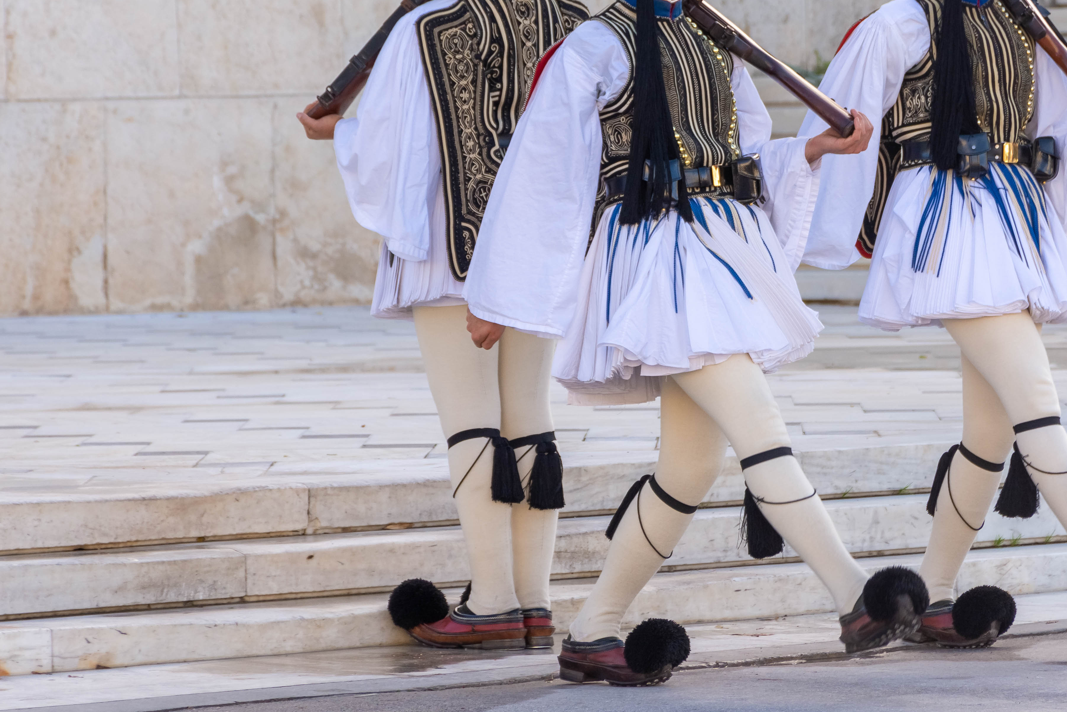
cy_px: 207
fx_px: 8269
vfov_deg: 4.9
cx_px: 709
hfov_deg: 7.4
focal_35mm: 279
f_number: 5.6
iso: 100
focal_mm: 112
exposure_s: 1/320
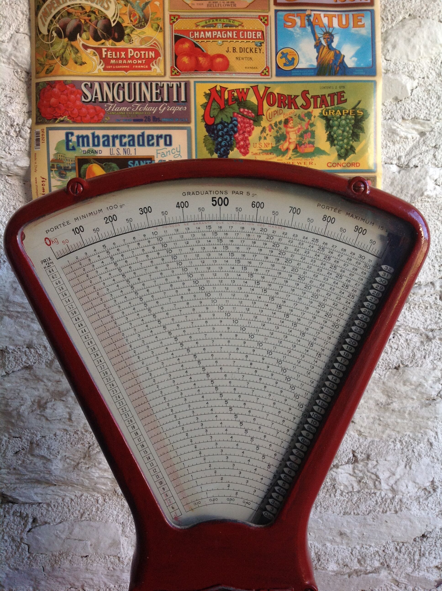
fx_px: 597
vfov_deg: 52.7
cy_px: 296
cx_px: 221
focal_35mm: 35
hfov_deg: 40.6
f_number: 2.4
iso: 80
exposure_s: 1/120
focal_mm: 4.28
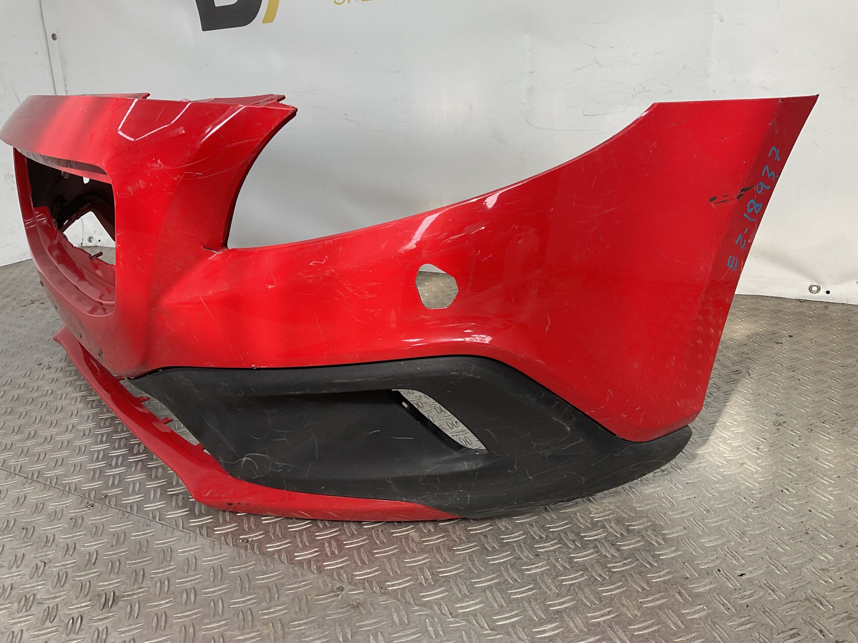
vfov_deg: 48.2
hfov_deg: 61.7
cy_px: 322
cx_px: 429
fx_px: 719
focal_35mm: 29
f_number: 1.8
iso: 16
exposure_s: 1/177
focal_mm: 3
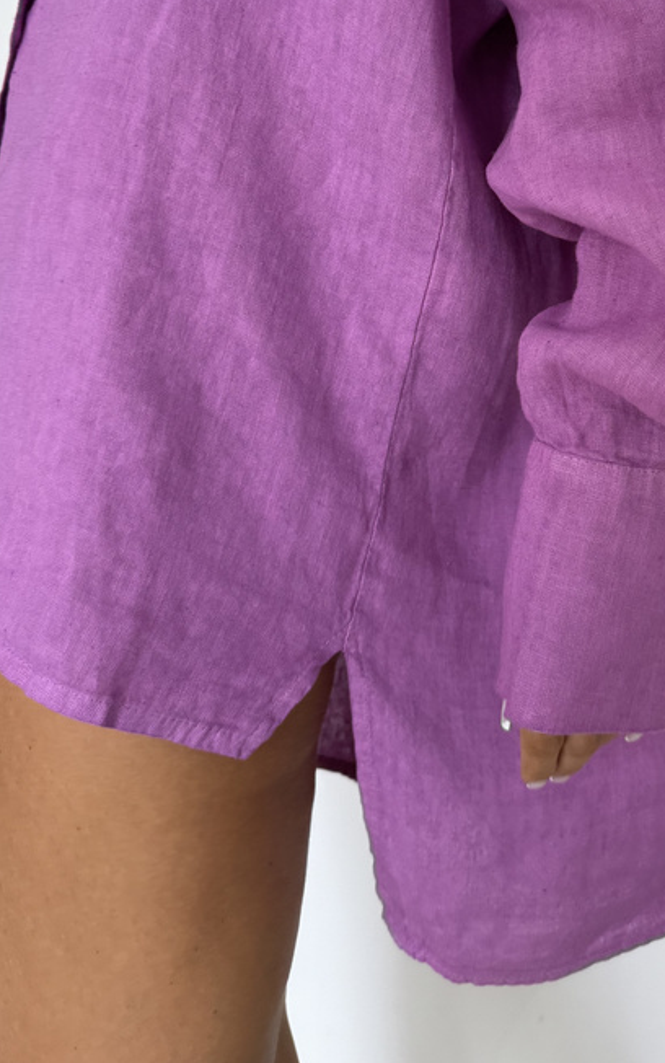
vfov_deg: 48.2
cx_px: 531
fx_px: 1130
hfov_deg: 31.9
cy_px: 251
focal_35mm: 39
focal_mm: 6.76
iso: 100
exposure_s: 1/121
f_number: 1.78
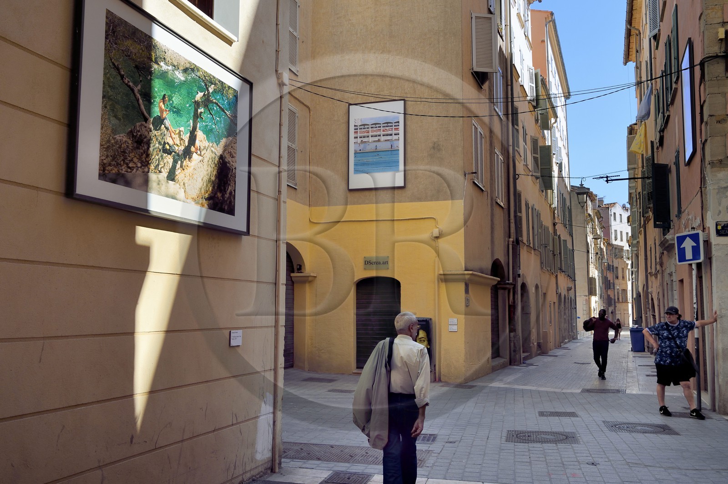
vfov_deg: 41.0
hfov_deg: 58.8
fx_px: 647
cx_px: 364
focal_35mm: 32
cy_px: 242
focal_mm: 32
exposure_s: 1/160
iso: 200
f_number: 13
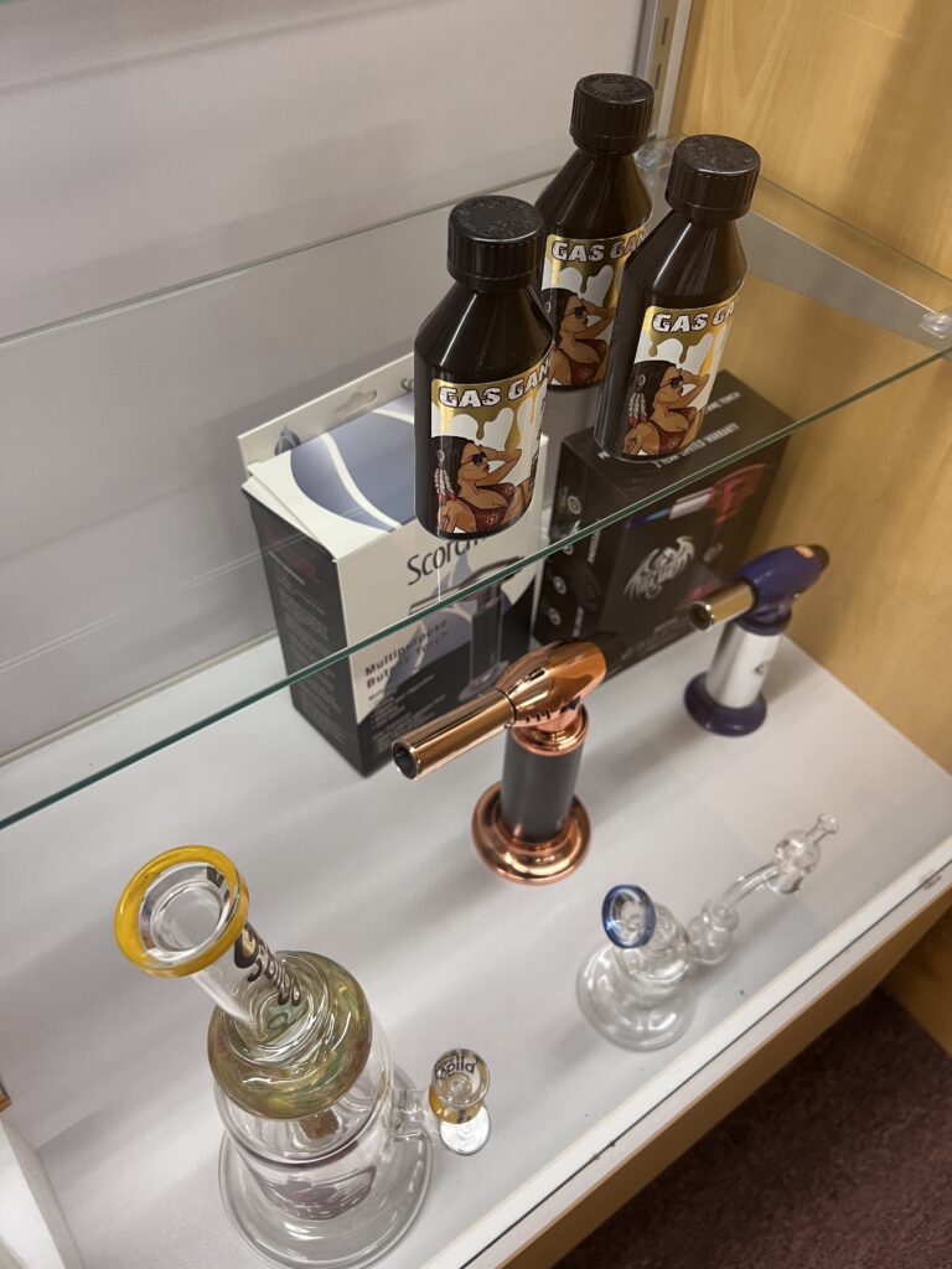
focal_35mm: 26
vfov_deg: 67.3
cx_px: 476
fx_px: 953
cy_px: 634
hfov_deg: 53.1
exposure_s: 1/60
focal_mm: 5.7
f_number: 1.5
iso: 250
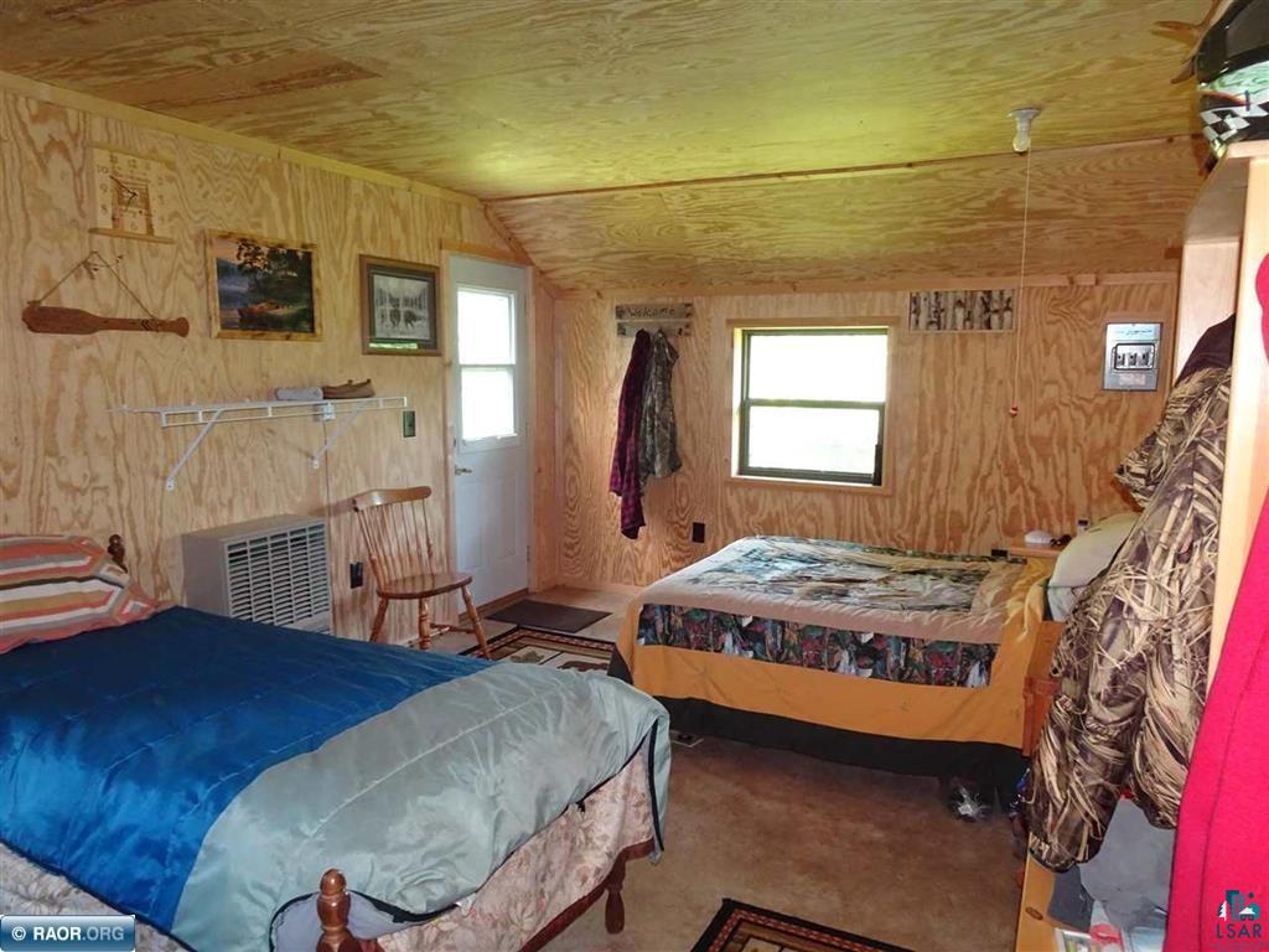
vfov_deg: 56.8
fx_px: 880
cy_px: 476
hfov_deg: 71.6
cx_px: 634
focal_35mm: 24
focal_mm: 4.1
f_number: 3.5
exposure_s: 1/30
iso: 640
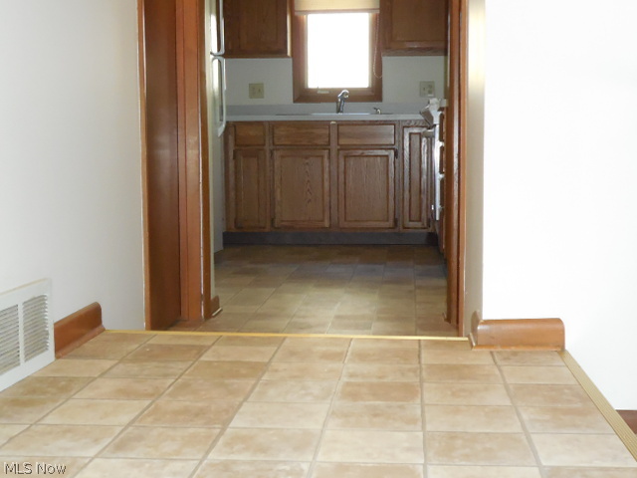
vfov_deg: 29.7
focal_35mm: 49
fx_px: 902
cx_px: 318
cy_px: 239
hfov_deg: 38.9
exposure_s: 1/60
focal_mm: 8.8
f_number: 4.8
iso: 1250
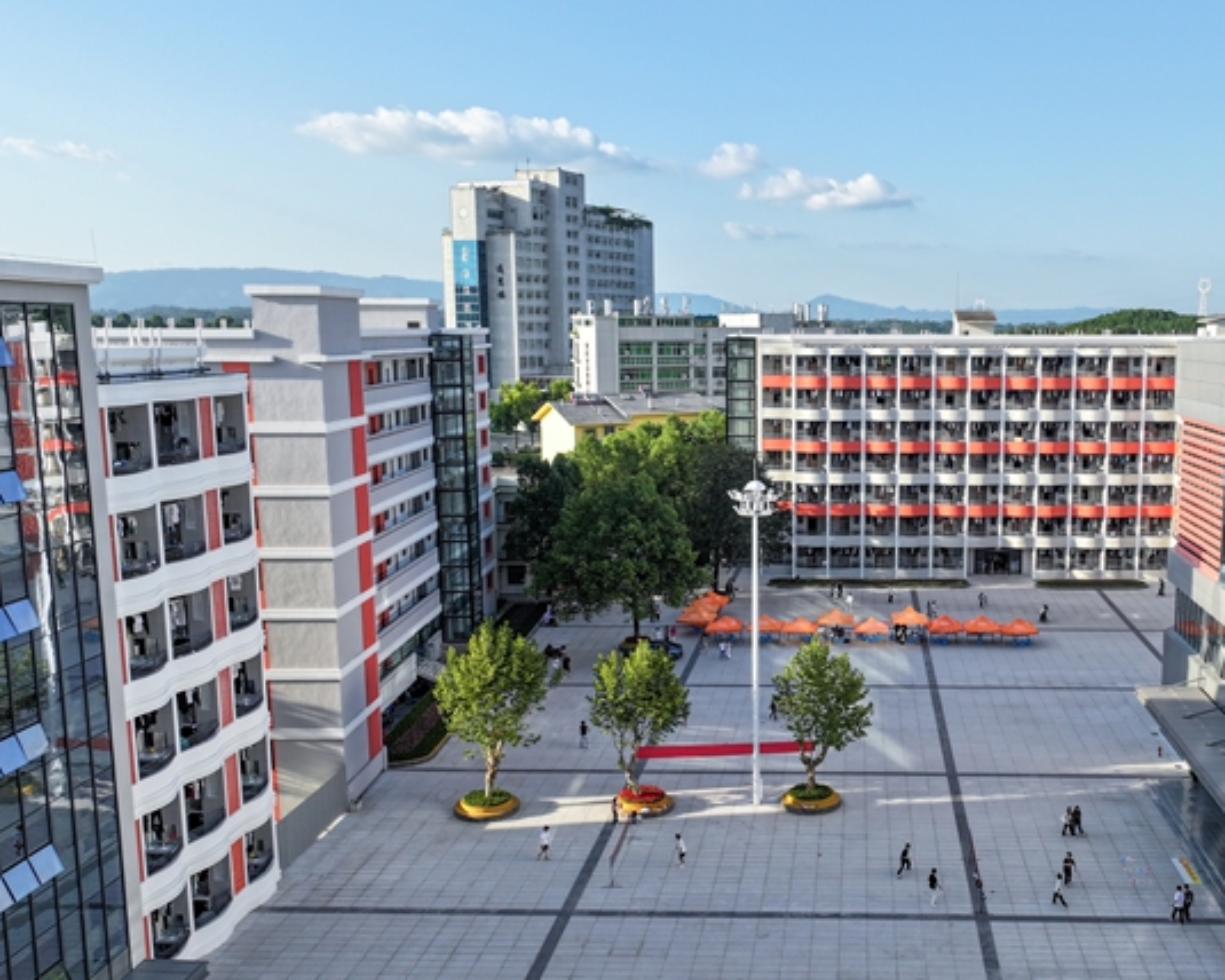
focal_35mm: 35
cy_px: 542
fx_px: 1269
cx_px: 822
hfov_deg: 50.6
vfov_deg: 42.2
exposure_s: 1/1000
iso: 110
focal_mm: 12.29
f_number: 2.8
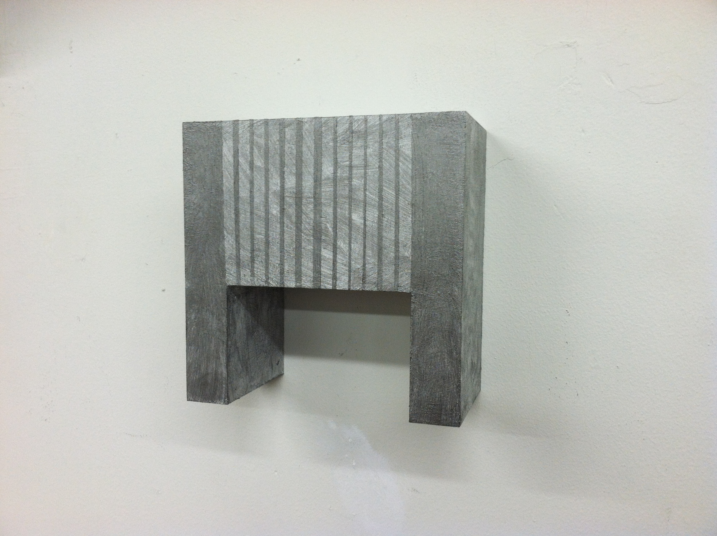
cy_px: 268
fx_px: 724
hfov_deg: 52.7
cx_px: 358
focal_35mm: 35
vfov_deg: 40.6
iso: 80
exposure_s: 1/24
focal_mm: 3.85
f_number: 2.8
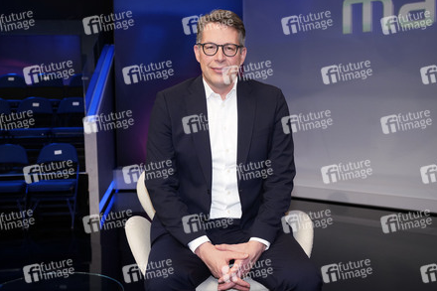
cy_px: 147
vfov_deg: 32.6
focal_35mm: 41
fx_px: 497
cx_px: 221
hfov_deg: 47.4
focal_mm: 40
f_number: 5
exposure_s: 1/160
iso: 2000
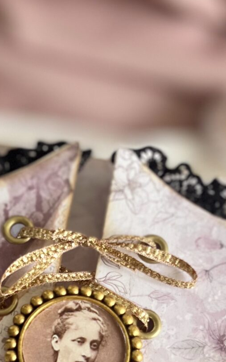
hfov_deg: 15.0
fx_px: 857
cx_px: 75
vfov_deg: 23.4
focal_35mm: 87
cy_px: 304
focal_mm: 5.7
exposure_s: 1/121
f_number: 1.5
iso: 125
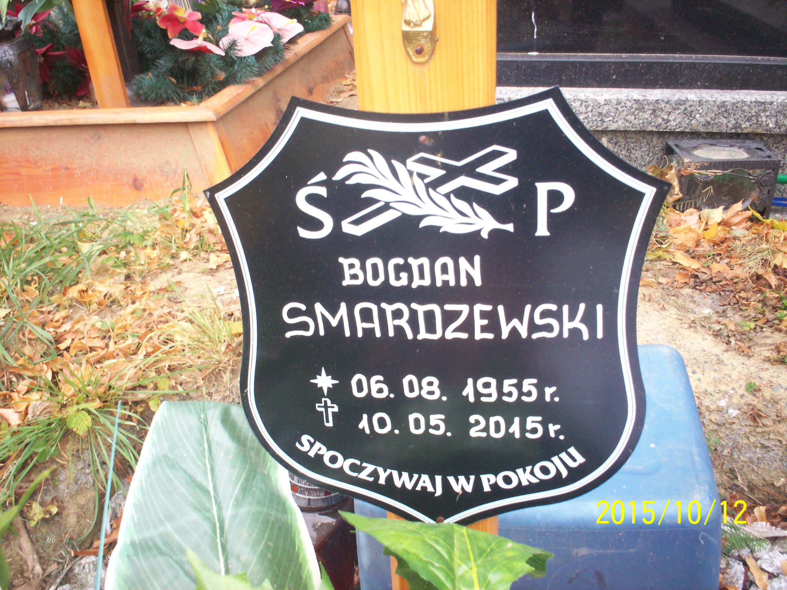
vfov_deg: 39.7
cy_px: 295
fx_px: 818
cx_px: 394
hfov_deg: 51.4
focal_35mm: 36
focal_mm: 6
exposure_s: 1/60
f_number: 4.5
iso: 140
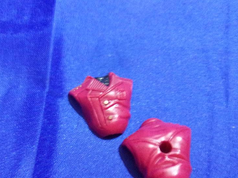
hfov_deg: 48.8
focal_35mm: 38
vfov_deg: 37.6
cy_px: 107
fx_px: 261
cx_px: 103
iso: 800
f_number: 3
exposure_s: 1/5
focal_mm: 4.9
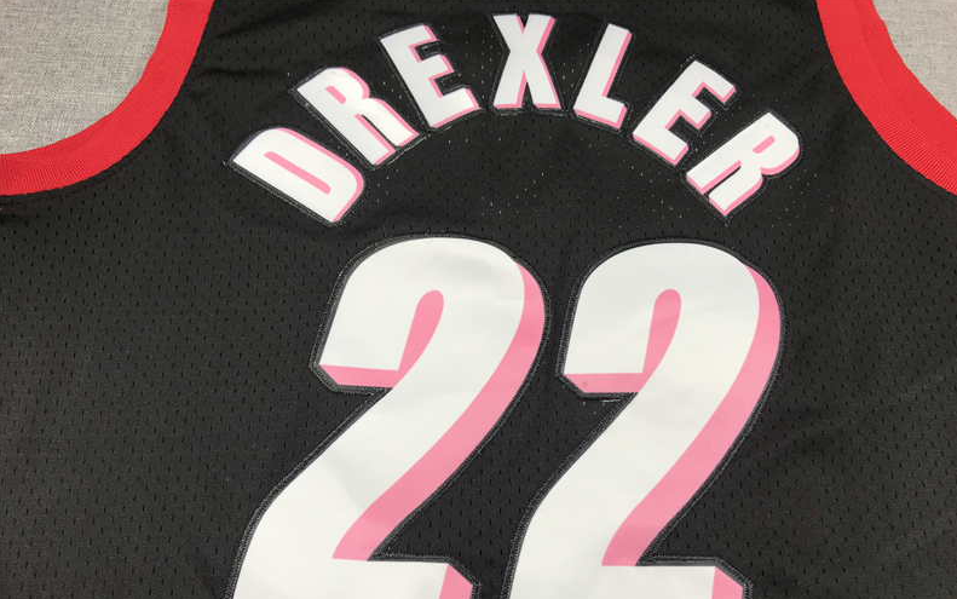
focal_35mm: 30
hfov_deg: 62.9
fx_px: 783
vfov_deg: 41.7
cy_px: 358
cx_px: 482
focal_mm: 3.99
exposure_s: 1/100
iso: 25
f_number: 1.8
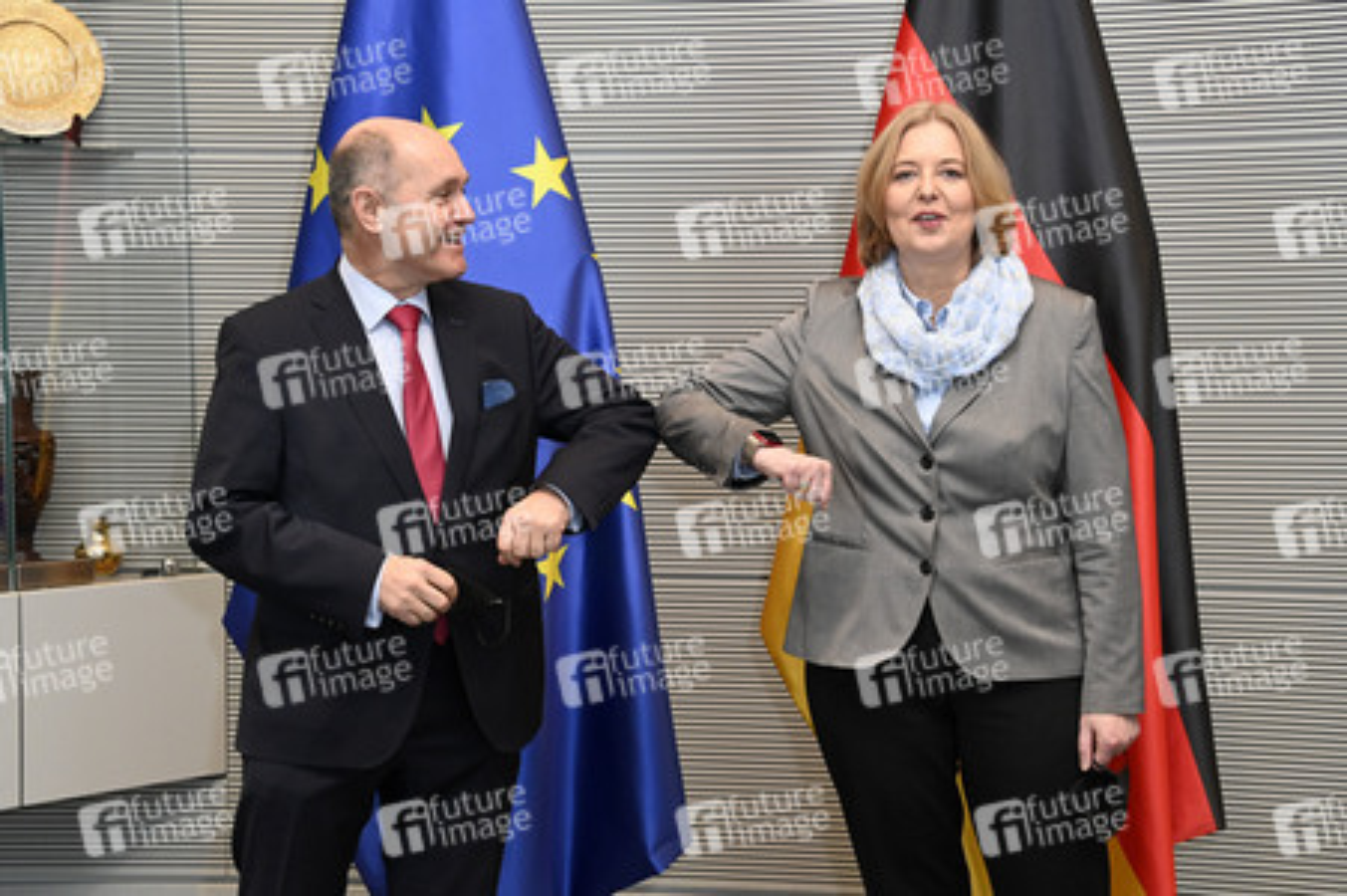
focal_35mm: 62
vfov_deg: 21.9
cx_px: 674
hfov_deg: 32.4
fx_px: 2318
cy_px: 448
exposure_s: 1/250
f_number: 5.6
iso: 6400
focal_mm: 62
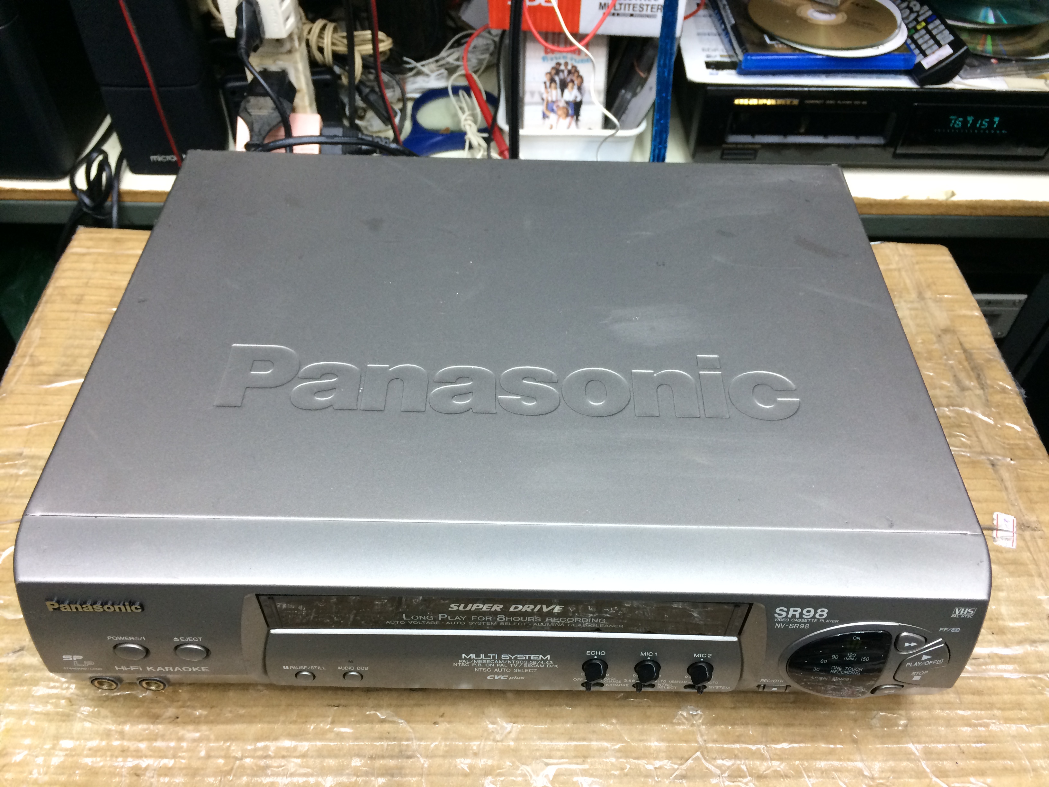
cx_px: 524
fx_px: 879
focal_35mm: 29
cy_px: 394
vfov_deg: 48.2
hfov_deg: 61.7
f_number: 2.2
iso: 160
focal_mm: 4.15
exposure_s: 1/33
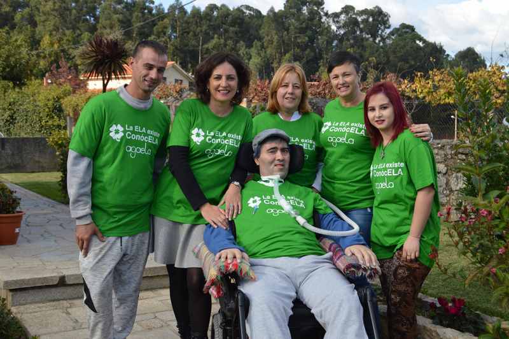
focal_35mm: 42
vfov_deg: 31.8
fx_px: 593
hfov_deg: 46.4
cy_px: 170
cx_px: 254
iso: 100
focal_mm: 28
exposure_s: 1/160
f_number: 6.3
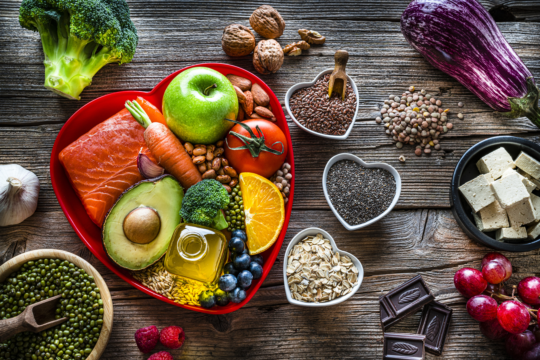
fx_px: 600
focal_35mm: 40
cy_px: 180
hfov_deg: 48.5
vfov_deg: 33.4
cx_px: 270
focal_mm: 40
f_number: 10
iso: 100
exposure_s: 1/100
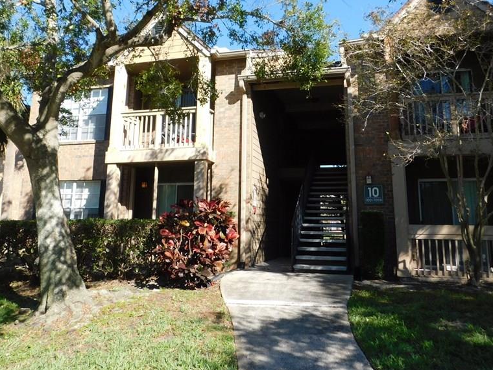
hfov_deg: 58.4
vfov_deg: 44.8
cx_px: 248
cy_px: 124
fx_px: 442
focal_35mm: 31
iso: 125
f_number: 3
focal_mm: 4
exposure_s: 1/800
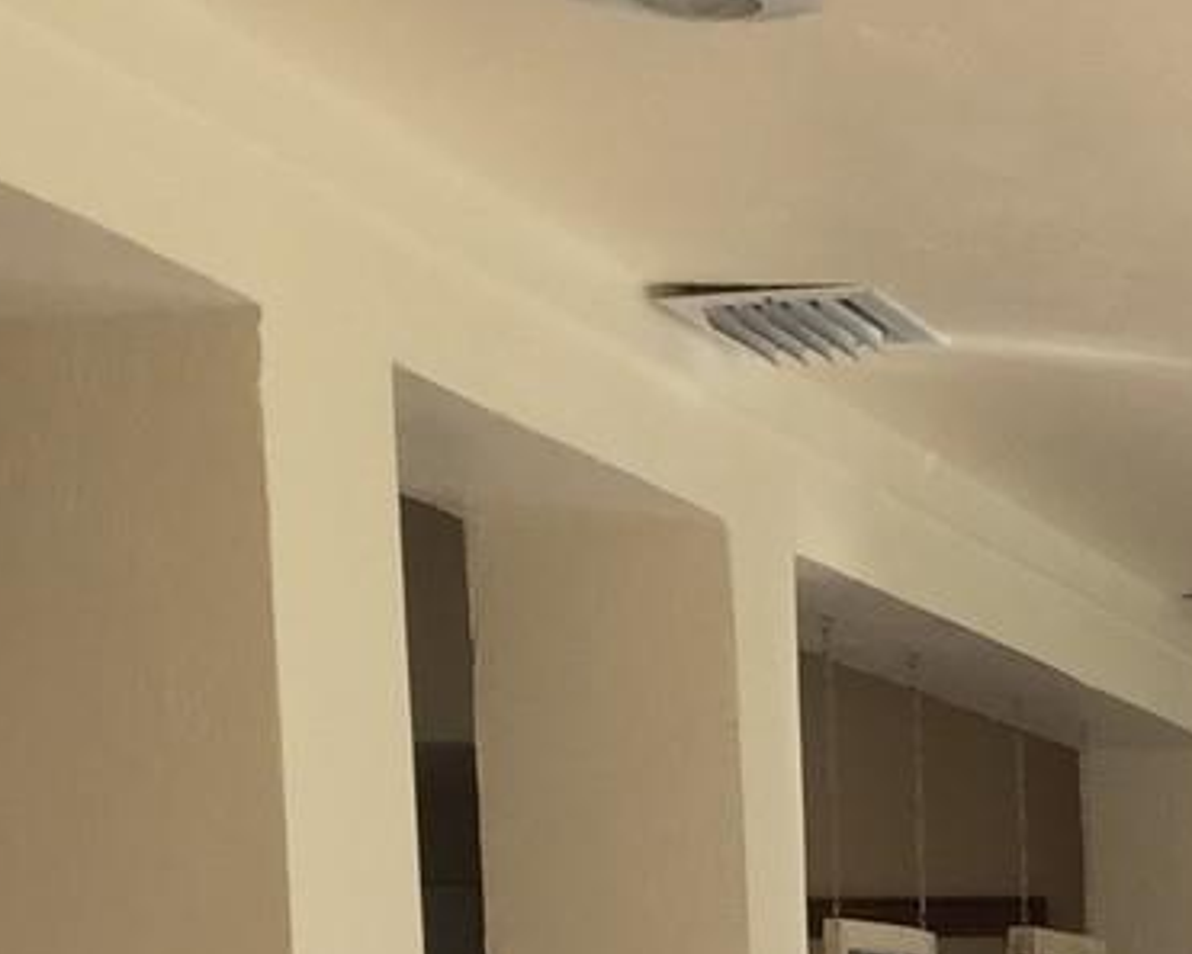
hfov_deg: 14.4
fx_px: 4305
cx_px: 1953
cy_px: 1590
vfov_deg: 11.9
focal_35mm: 122
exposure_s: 1/220
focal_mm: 4.15
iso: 32
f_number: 2.2
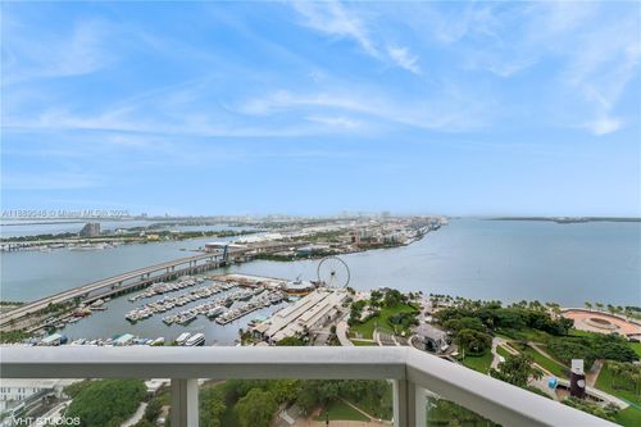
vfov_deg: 81.2
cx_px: 320
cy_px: 214
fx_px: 249
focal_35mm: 14
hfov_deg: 104.3
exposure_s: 1/400
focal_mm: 14
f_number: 9
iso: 250
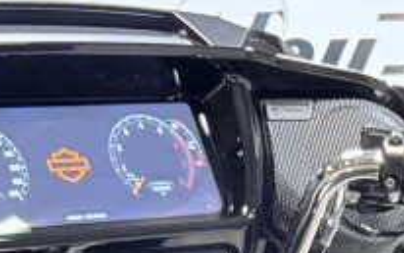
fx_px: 1575
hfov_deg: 14.4
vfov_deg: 7.9
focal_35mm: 143
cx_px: 387
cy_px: 765
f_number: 1.6
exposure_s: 1/120
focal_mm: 5.96
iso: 125
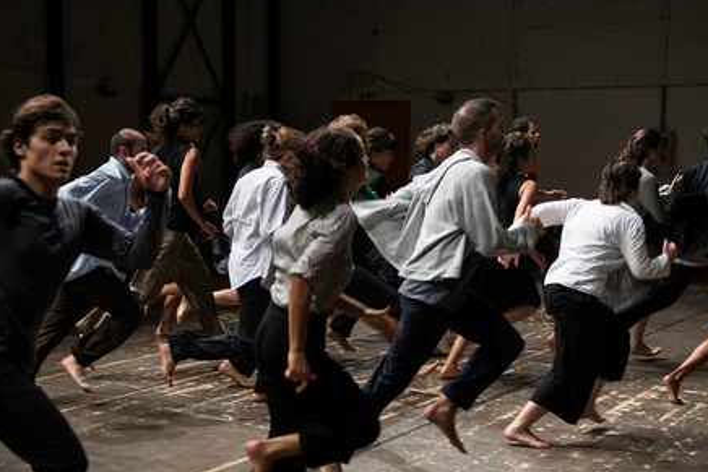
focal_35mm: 55
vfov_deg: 24.5
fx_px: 1082
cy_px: 308
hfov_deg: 36.2
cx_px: 352
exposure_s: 1/250
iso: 640
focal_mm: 40
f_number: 2.8
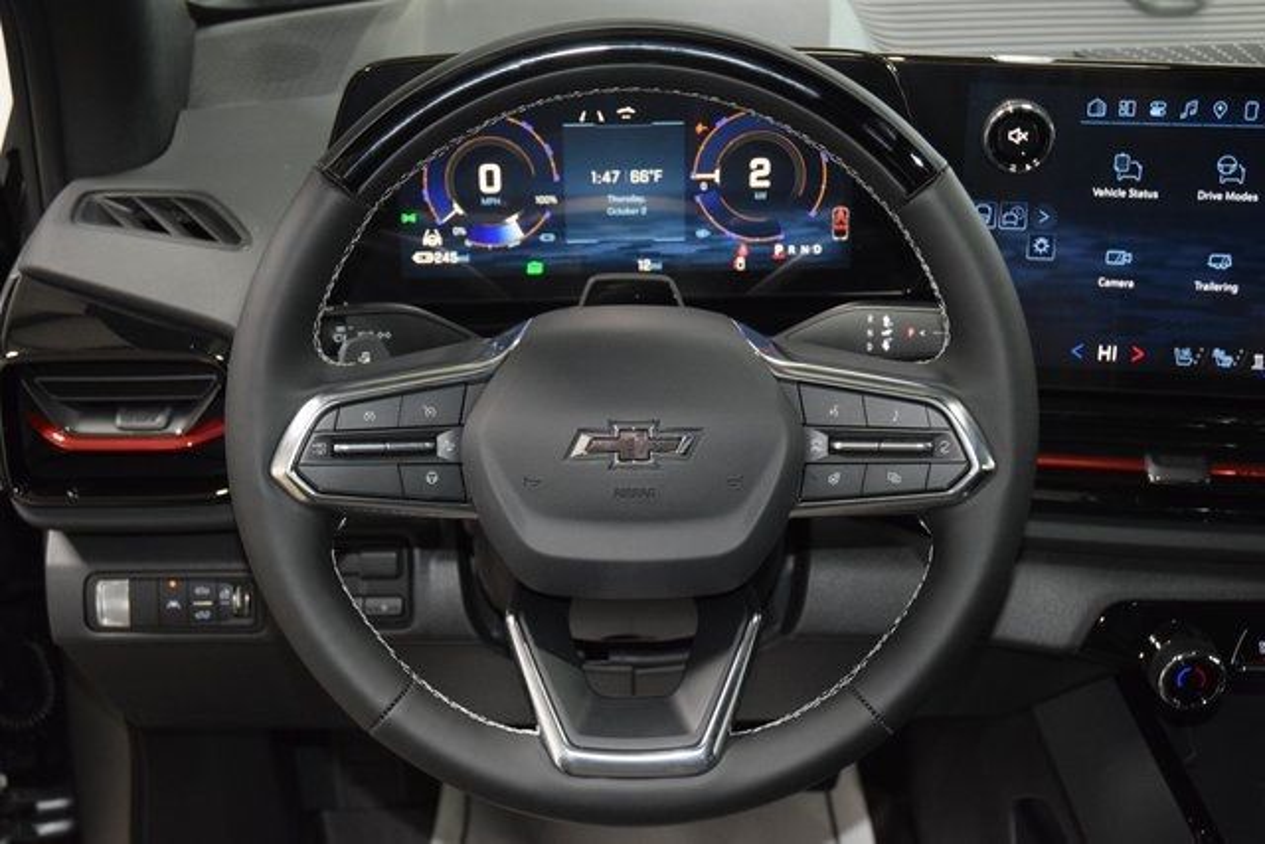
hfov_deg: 42.3
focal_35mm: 46
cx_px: 632
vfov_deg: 29.0
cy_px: 422
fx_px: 1634
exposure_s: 1/60
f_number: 4
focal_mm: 31
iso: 2500
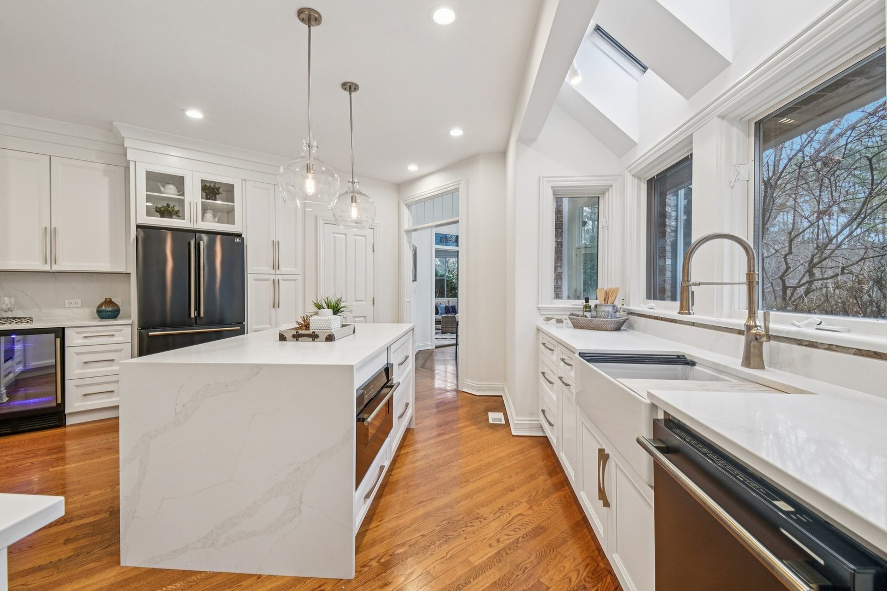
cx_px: 444
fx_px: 370
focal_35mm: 15
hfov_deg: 100.4
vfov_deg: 77.3
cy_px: 296
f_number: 8
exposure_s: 1/15
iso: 250
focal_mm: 10
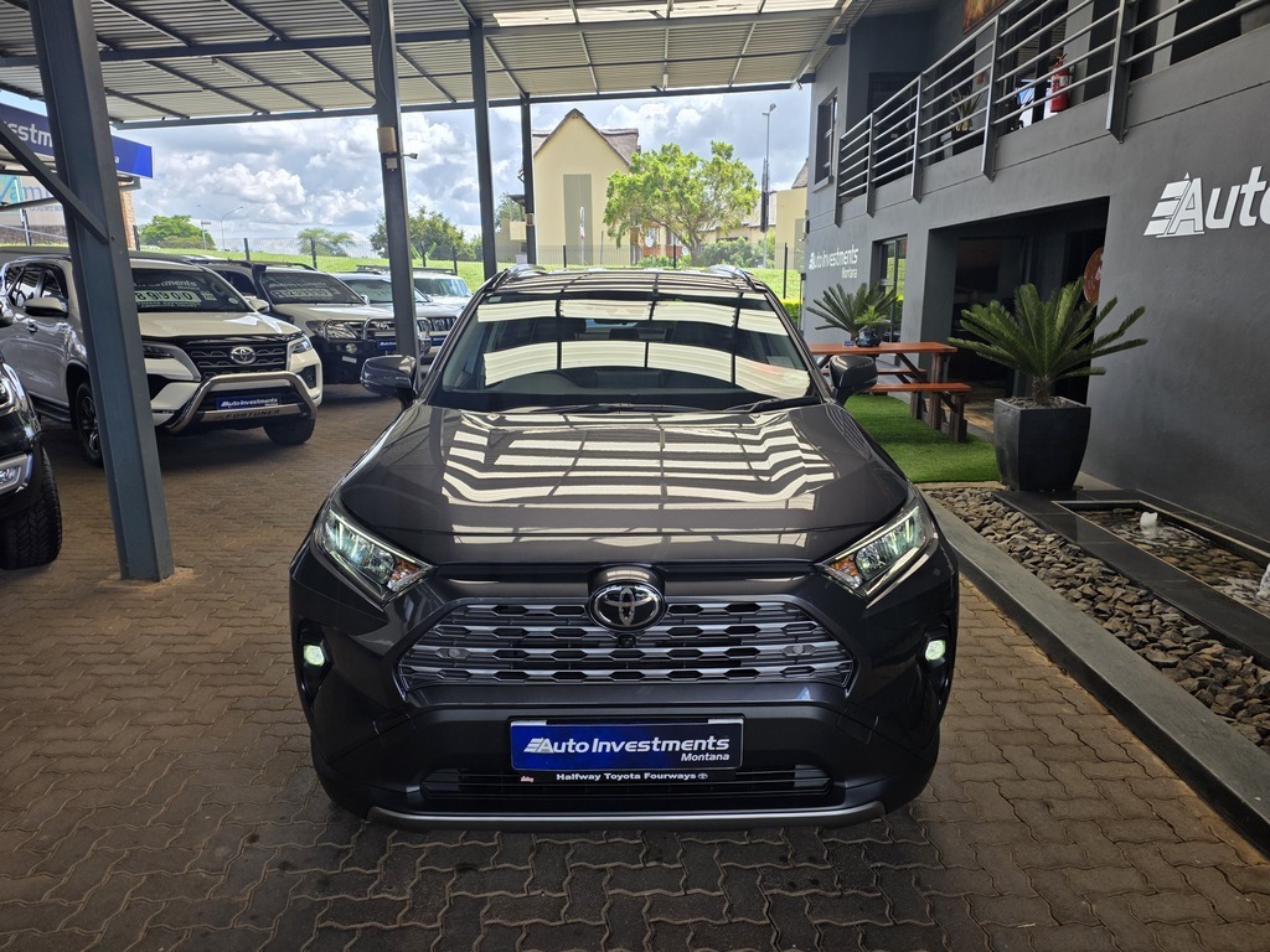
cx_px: 635
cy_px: 476
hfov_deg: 73.9
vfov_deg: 58.9
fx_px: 844
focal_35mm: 23
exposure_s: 1/2005
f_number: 1.7
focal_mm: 6.25
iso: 80
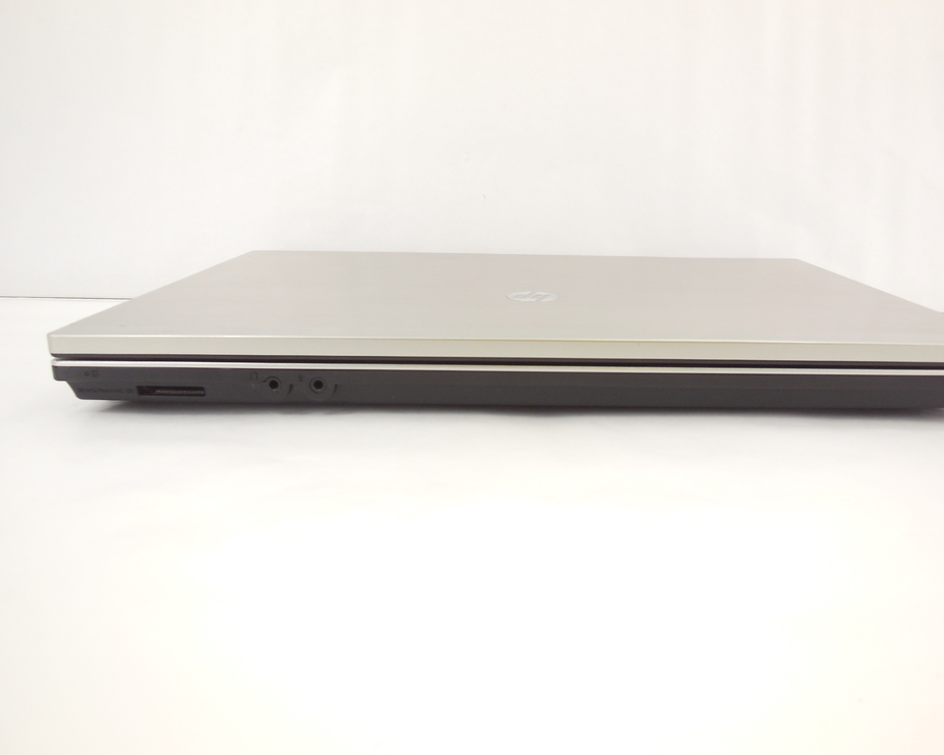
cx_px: 519
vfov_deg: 53.2
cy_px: 375
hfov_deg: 63.9
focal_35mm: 27
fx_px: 754
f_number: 3.1
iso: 125
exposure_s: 1/30
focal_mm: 4.5
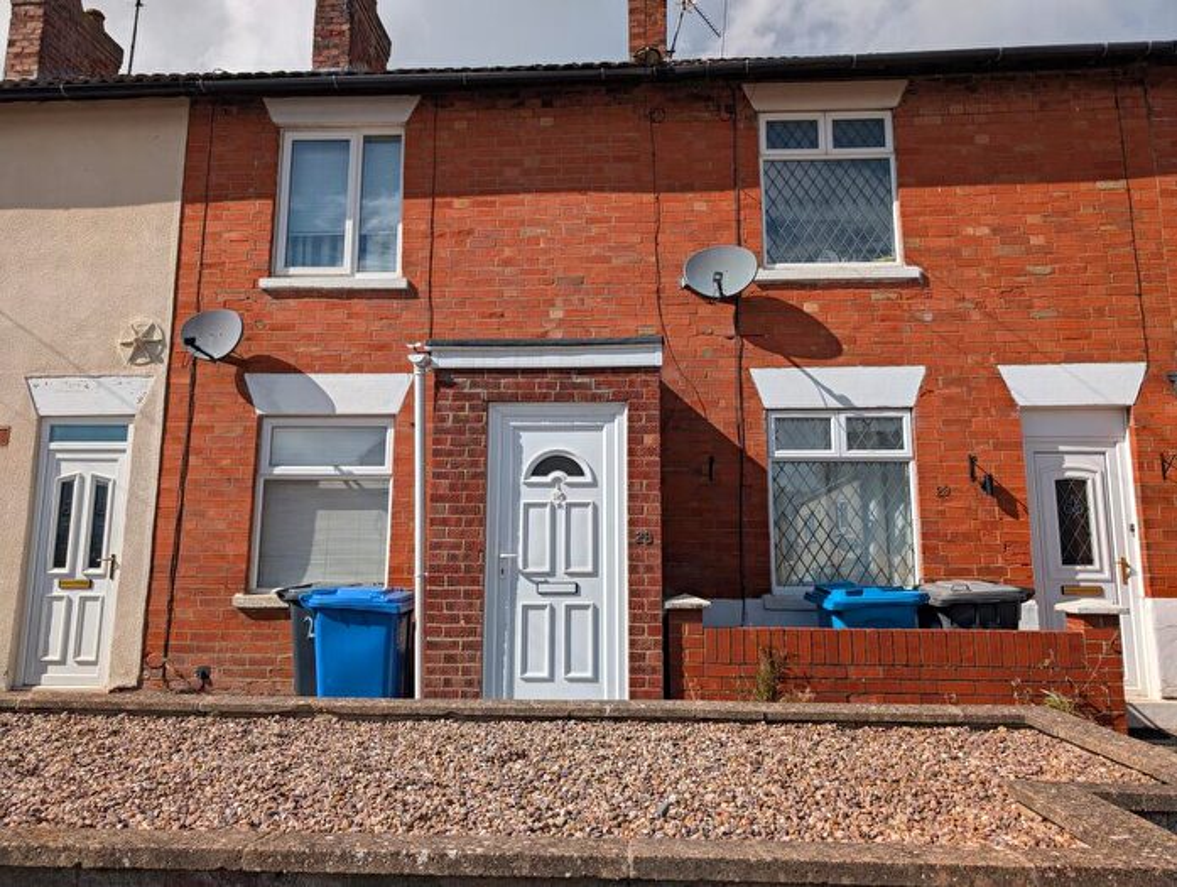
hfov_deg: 71.5
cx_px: 588
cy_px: 444
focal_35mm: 24
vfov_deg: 56.9
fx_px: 817
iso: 21
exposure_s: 1/1912
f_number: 1.68
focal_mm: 6.9
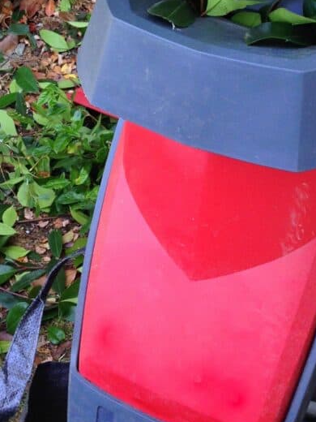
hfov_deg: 22.6
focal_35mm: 65
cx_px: 169
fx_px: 791
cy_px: 75
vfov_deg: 29.1
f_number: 2.4
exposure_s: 1/120
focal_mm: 4.1
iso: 64
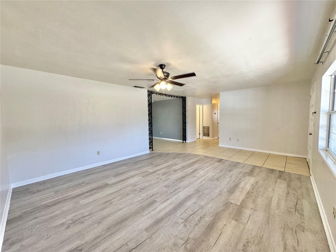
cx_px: 168
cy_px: 126
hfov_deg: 102.1
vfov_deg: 85.7
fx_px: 136
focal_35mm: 14
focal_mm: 2.22
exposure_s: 1/120
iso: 200
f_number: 2.2
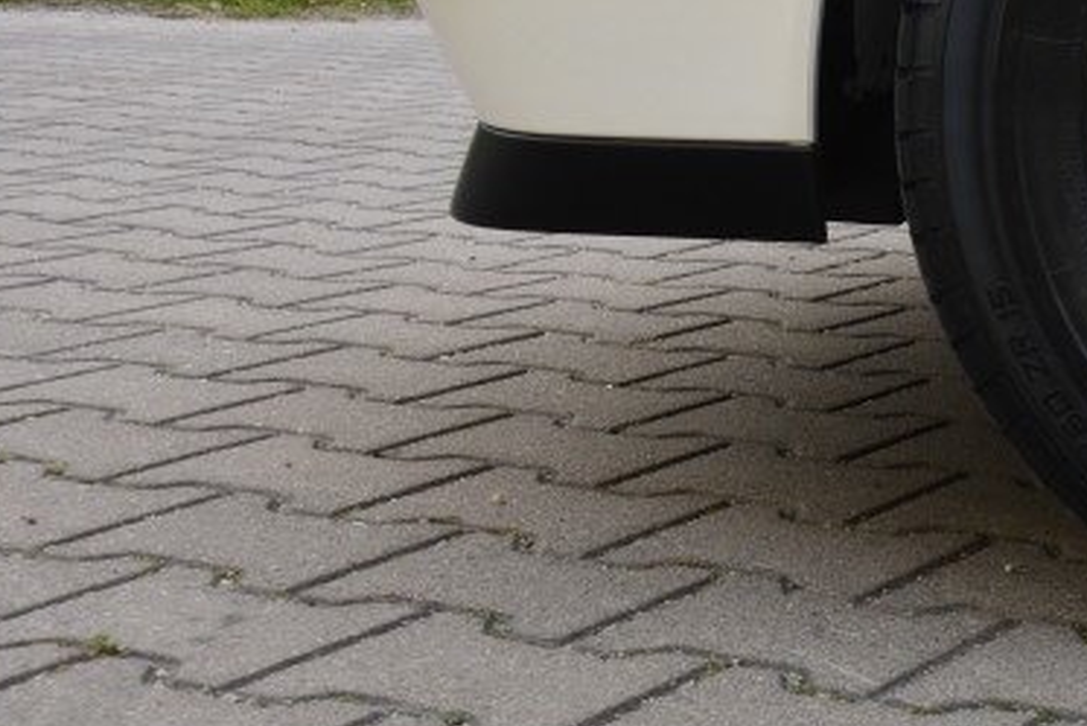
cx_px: 1454
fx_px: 2609
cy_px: 10
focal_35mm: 86
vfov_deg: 15.6
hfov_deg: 21.1
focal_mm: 21
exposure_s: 1/50
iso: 400
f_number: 10
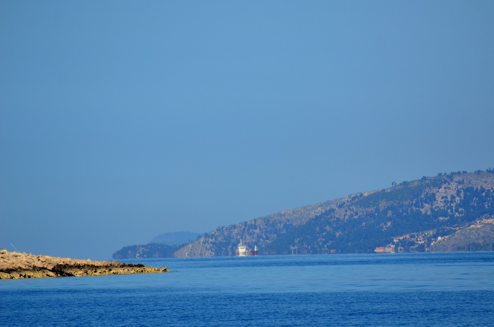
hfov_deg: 4.9
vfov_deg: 3.2
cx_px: 264
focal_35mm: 421
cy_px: 158
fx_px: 5763
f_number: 5.6
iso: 400
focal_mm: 260
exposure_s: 1/2500
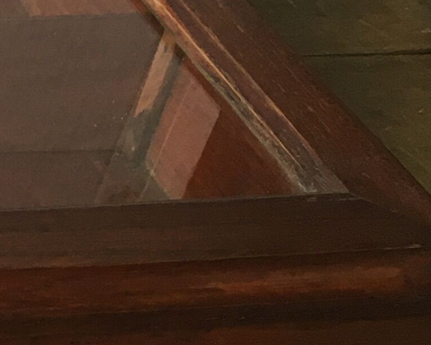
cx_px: -586
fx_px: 1914
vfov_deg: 10.2
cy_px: 7
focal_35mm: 150
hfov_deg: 11.0
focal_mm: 4.15
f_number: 2.2
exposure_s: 1/33
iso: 80
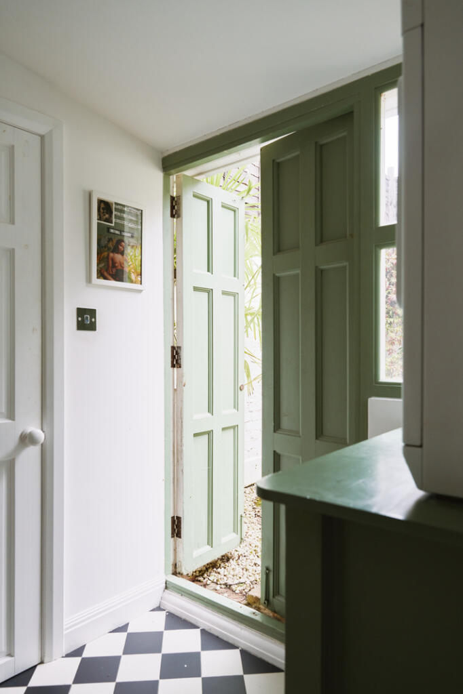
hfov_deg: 53.1
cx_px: 232
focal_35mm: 24
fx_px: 463
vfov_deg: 73.8
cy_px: 347
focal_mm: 24
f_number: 5
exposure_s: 1/80
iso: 320
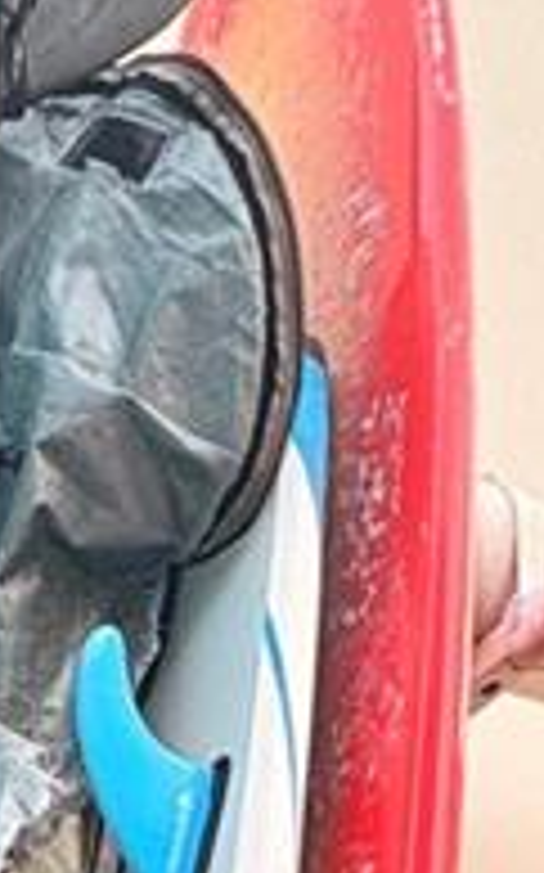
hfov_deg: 13.8
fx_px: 2186
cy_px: 1854
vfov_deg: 16.1
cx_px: -121
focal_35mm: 92
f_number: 2.2
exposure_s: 1/99
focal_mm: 2.22
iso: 160
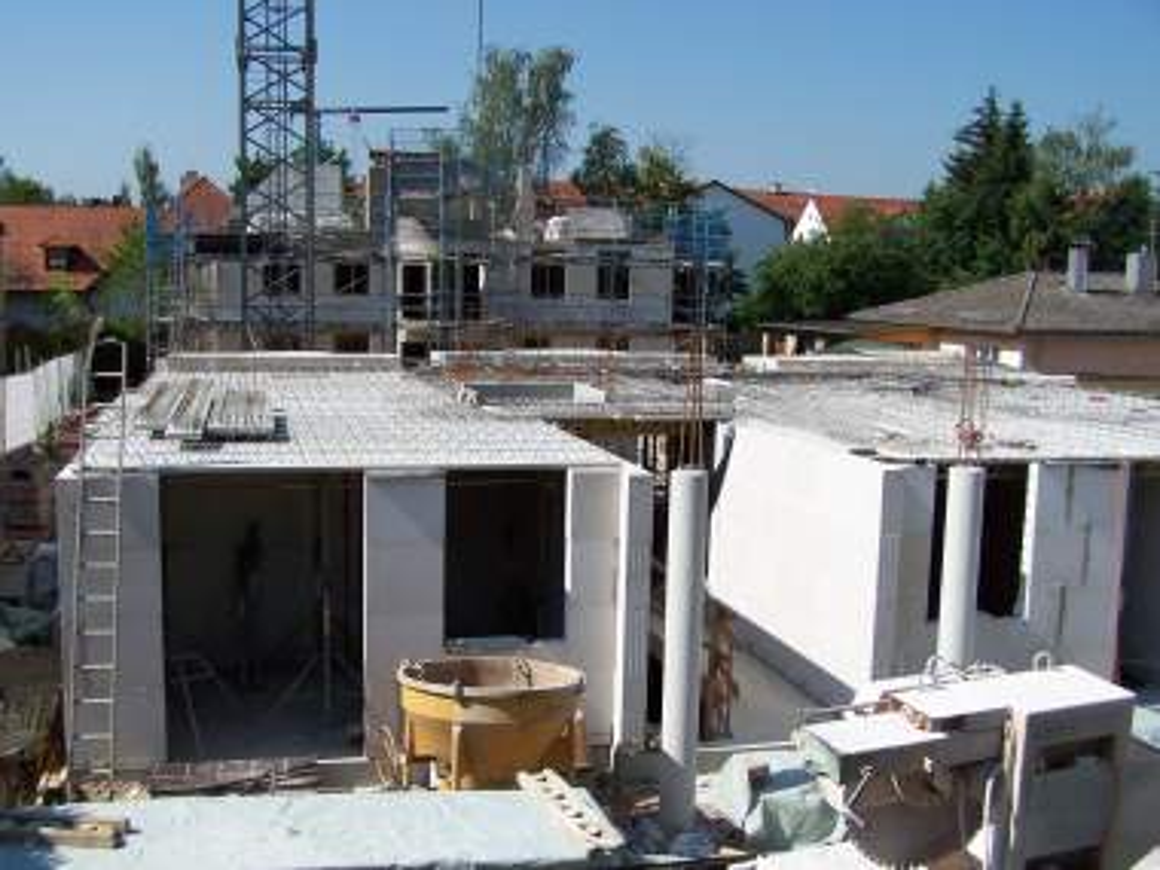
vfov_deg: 37.7
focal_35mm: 38
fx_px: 1273
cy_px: 435
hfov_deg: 49.0
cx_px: 580
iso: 80
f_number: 4
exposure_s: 1/750
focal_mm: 6.3
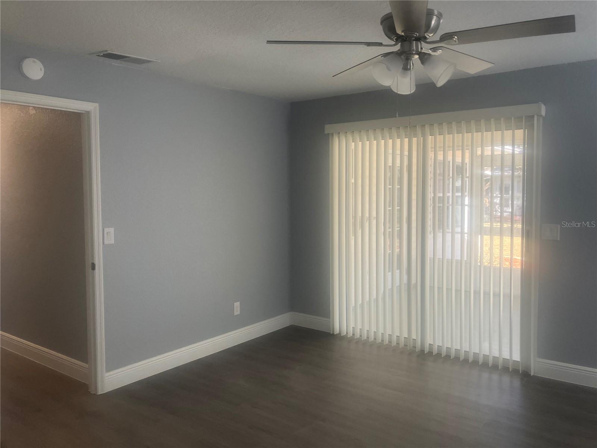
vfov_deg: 49.7
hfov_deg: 63.4
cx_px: 298
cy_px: 224
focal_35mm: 28
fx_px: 483
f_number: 1.8
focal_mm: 3.99
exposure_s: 1/120
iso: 80
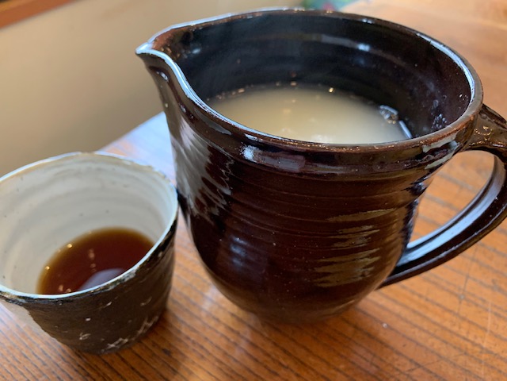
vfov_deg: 53.1
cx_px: 254
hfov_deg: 67.3
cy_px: 190
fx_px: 381
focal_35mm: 26
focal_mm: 4.25
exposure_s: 1/60
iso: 320
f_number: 1.8
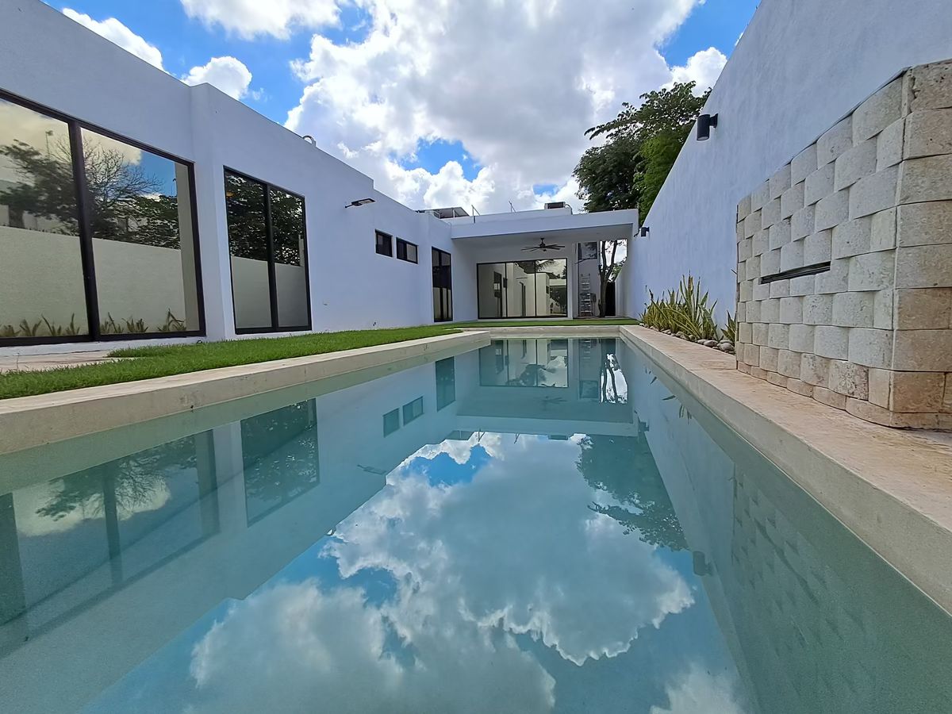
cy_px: 357
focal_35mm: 16
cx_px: 476
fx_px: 440
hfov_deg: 94.5
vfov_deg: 78.1
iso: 40
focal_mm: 1.64
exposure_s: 1/2123
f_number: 2.2
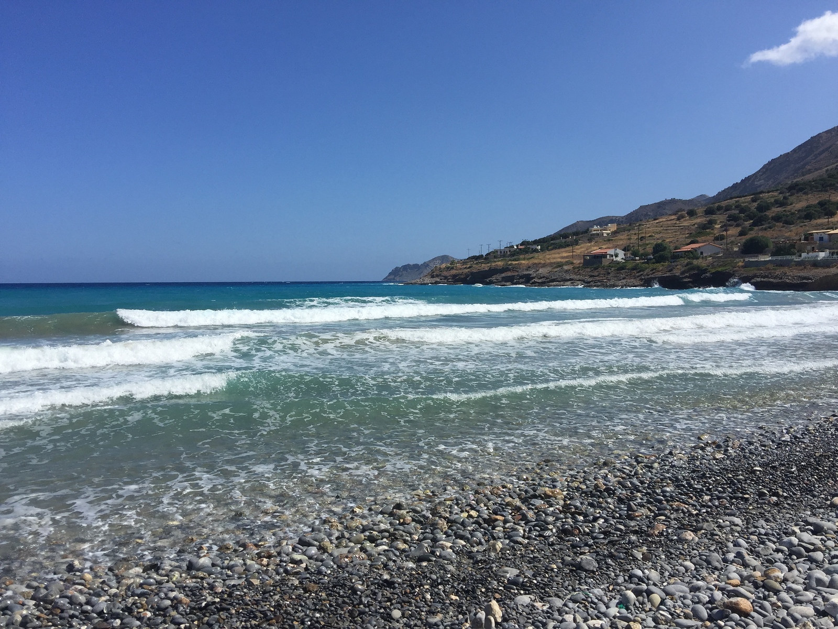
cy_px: 314
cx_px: 419
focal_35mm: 29
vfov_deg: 48.2
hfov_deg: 61.7
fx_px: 702
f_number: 2.2
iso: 32
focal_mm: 4.15
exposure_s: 1/3968
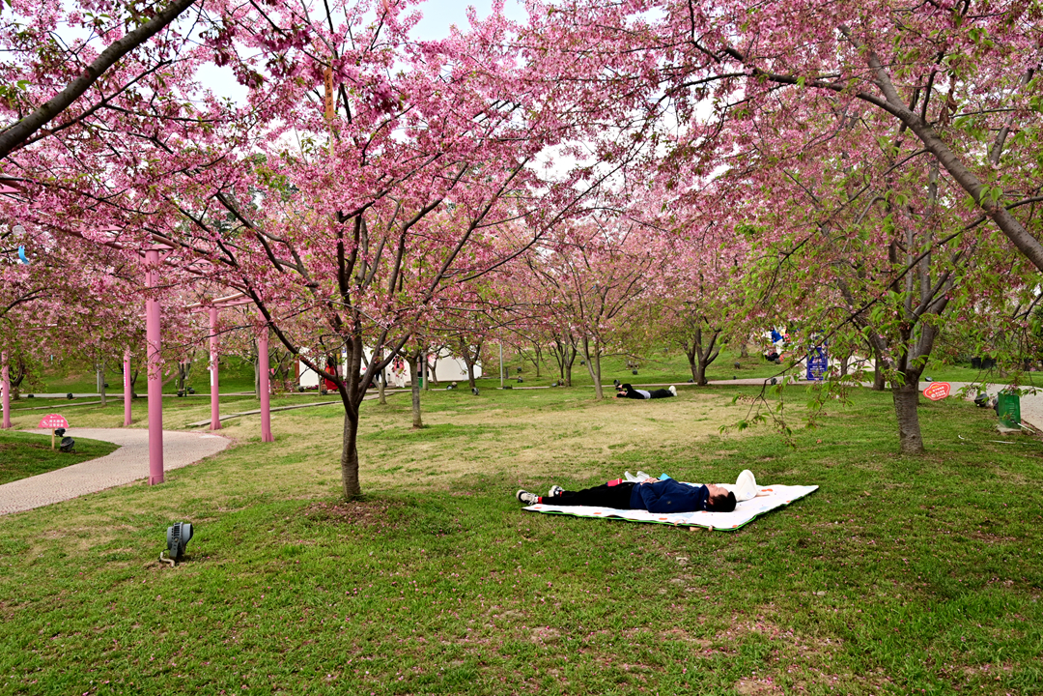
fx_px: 869
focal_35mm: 30
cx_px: 520
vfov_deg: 43.6
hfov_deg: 61.9
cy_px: 328
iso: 450
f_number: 8
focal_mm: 27
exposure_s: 1/125
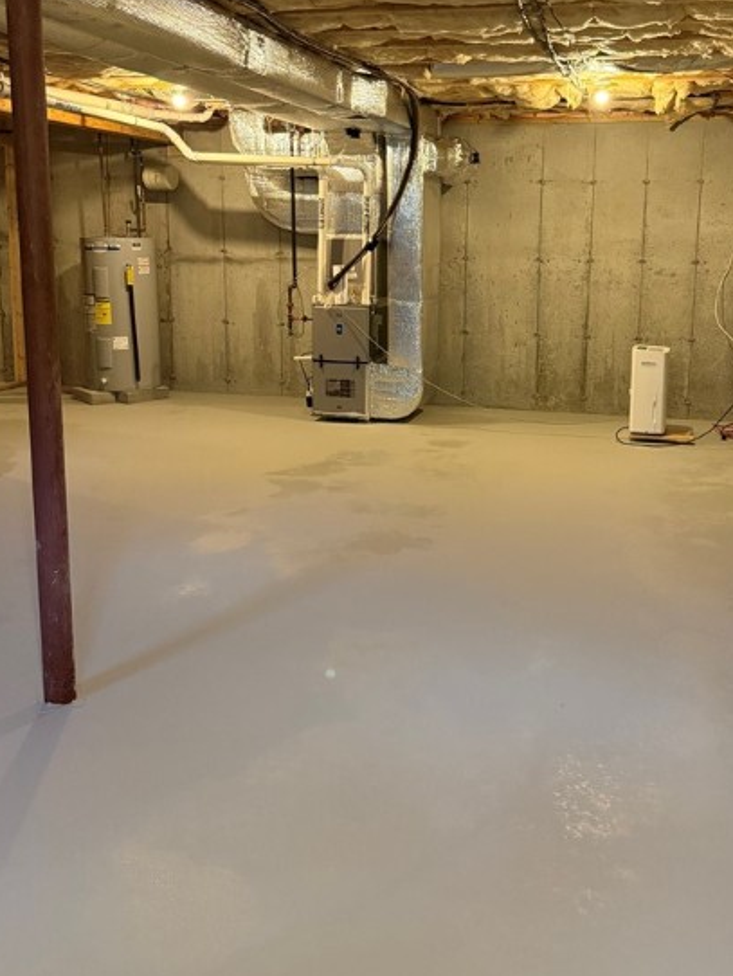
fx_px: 959
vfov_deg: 53.5
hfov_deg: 41.5
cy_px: 382
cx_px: 466
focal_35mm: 34
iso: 800
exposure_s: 1/60
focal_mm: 6.76
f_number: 1.78
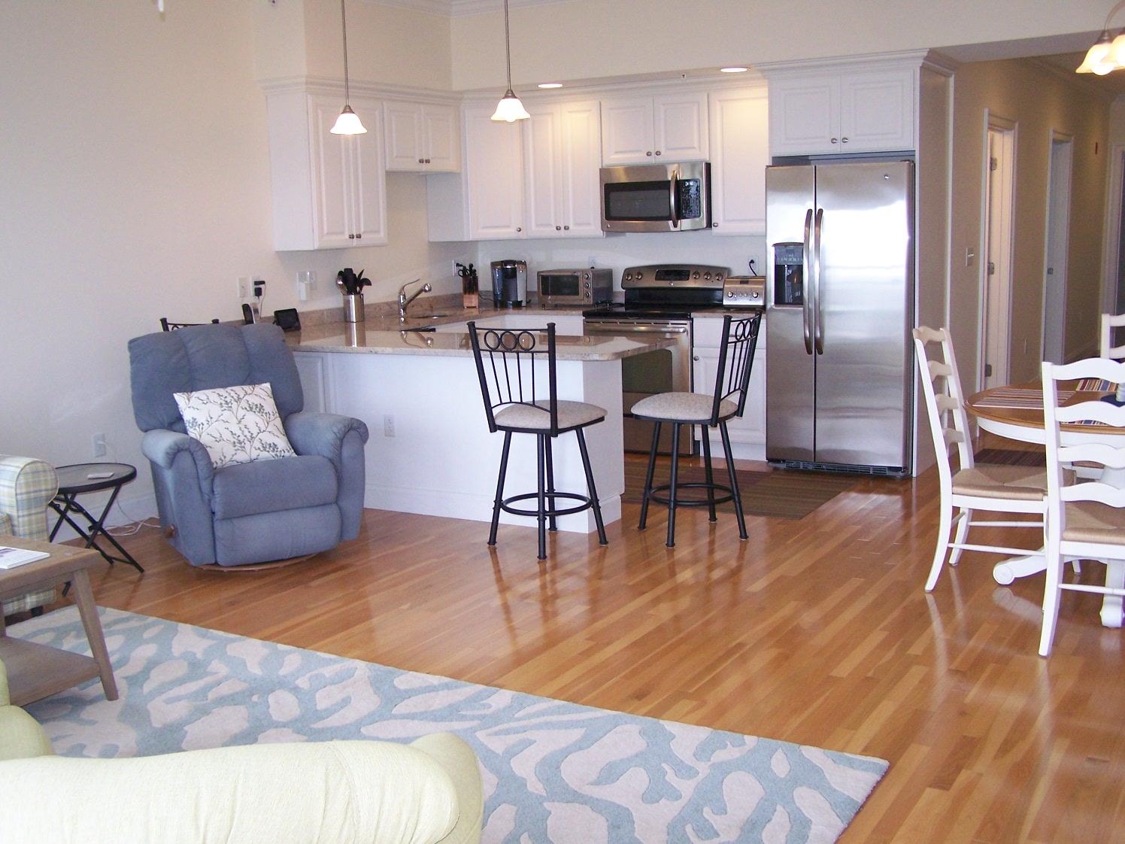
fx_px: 1235
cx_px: 562
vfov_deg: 37.7
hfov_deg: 49.0
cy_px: 422
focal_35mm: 38
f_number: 2.8
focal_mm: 6.3
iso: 160
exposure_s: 1/60
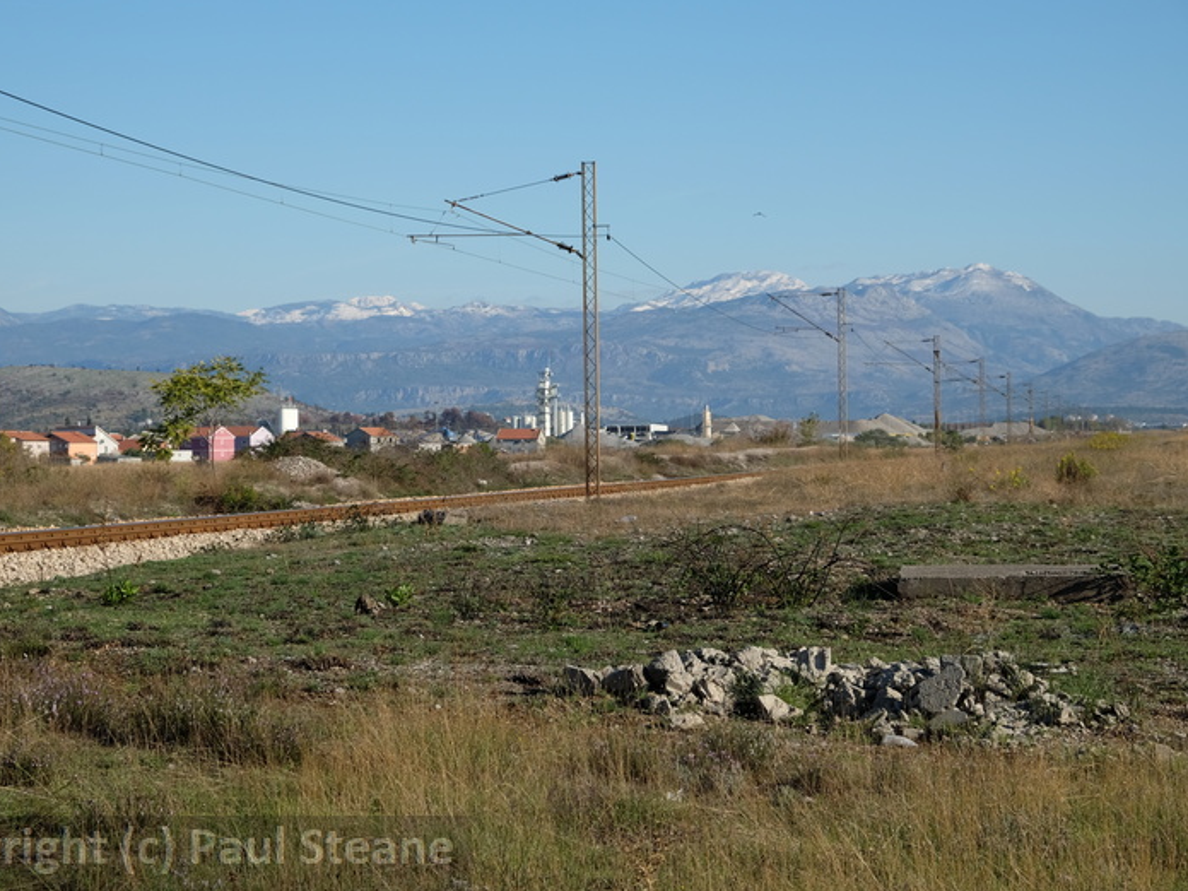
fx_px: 3123
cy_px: 441
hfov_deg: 21.5
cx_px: 552
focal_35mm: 91
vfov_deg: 16.2
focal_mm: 55
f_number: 8
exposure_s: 1/400
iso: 200
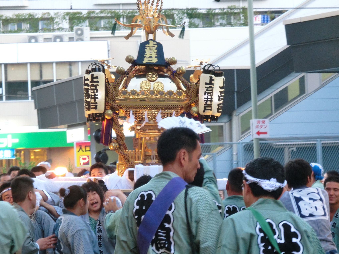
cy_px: 127
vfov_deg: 9.4
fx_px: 1547
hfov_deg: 12.5
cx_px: 170
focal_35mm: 158
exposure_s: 1/50
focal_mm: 27.9
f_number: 5.3
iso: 800
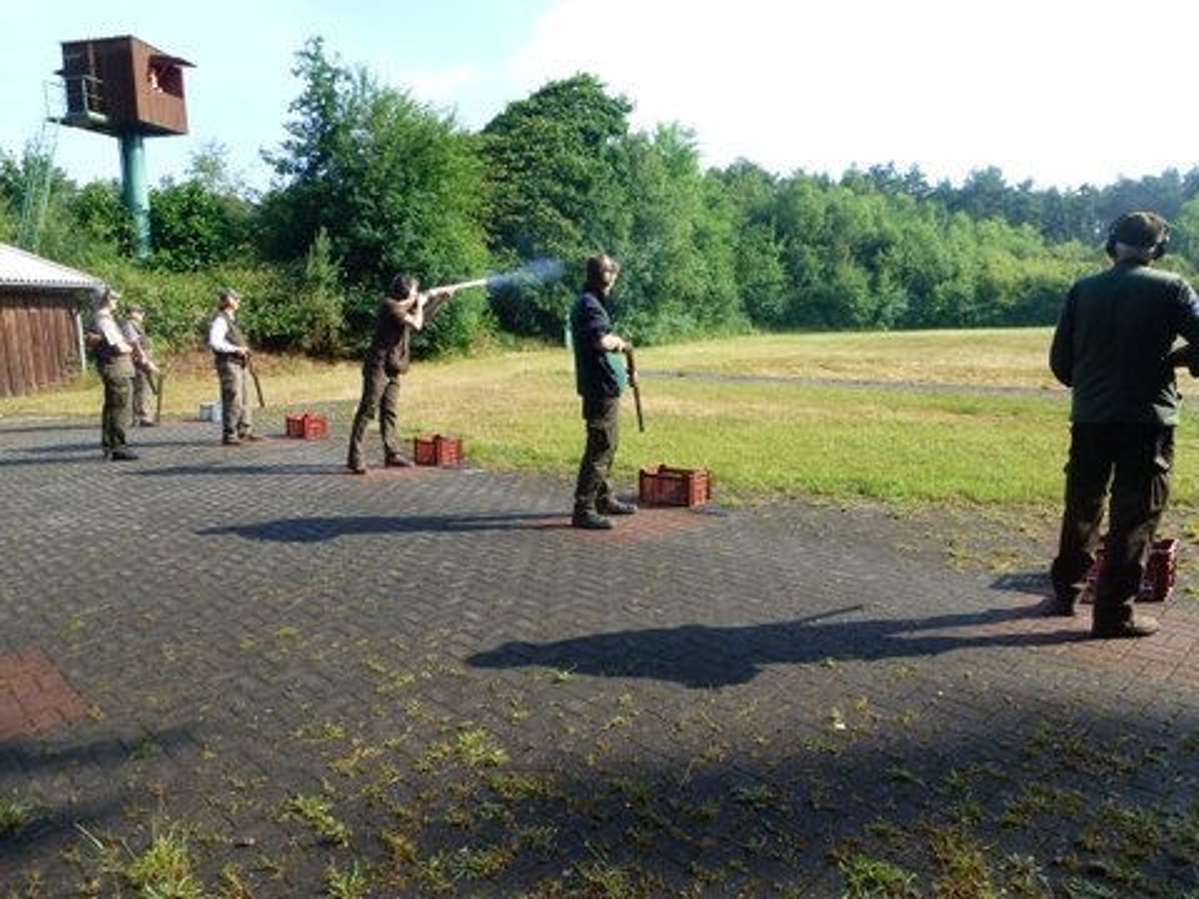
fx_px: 831
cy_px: 450
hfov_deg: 71.6
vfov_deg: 56.8
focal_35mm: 24
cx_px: 600
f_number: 4
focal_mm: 4.3
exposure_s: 1/250
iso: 100
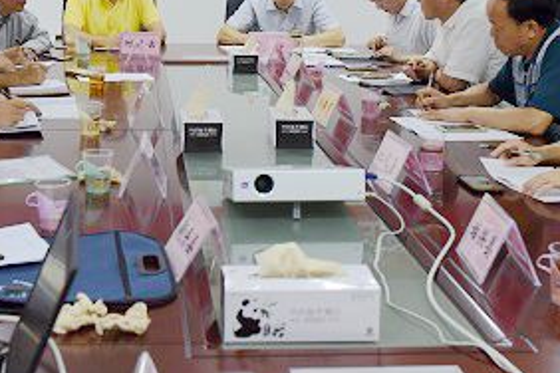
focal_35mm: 68
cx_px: 238
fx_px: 1058
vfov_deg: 19.8
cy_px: 63
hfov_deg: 29.6
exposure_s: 1/80
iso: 640
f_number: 4.5
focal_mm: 32
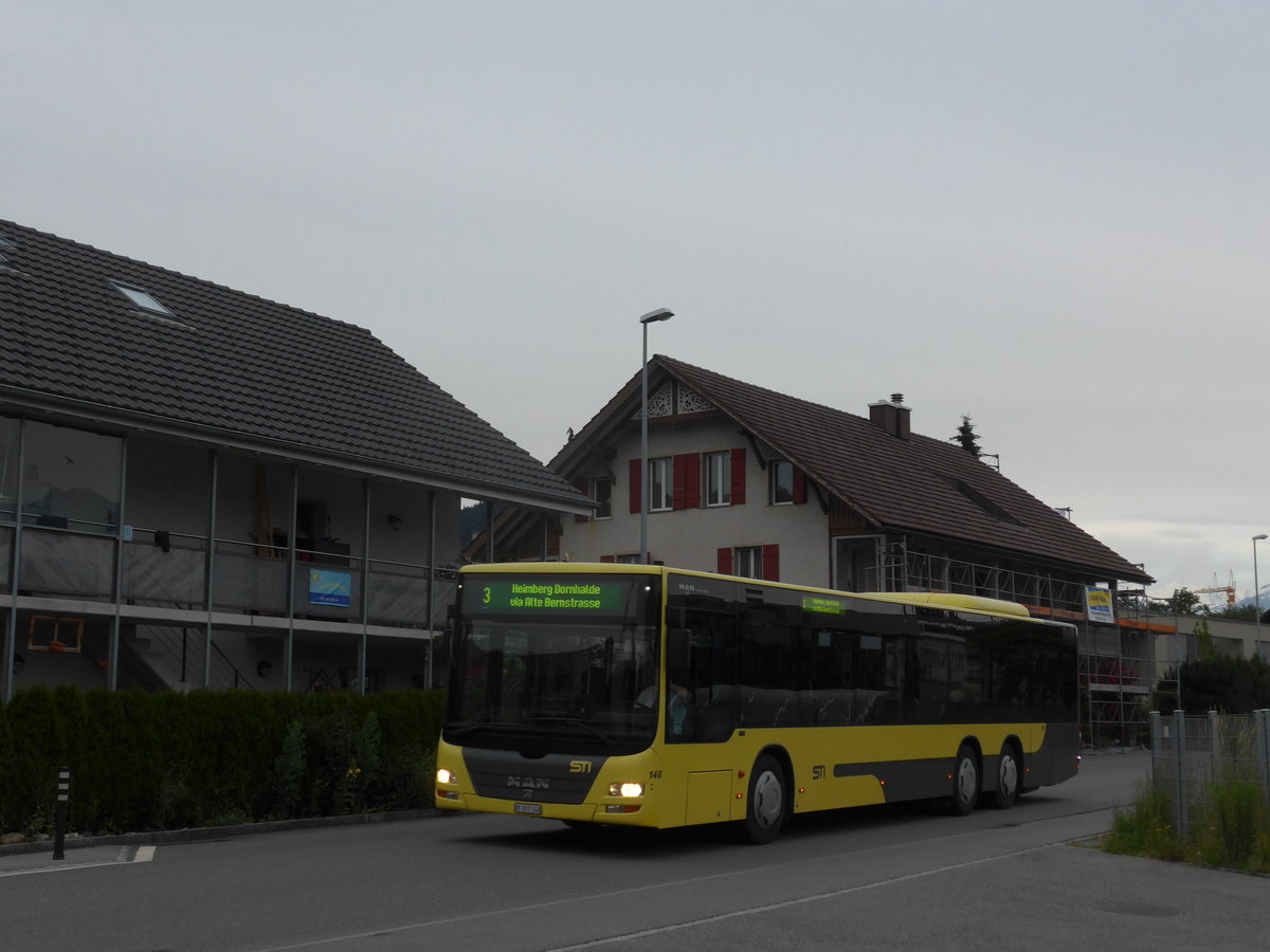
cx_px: 635
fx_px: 1798
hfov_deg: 38.9
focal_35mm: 49
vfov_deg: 29.7
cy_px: 476
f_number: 3.2
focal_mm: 10.1
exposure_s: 1/200
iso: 160
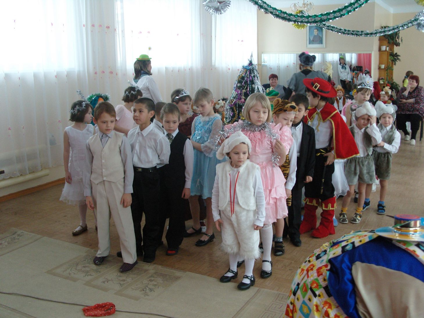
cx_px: 212
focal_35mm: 38
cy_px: 159
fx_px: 465
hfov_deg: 49.0
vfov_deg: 37.7
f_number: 2.8
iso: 200
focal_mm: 7.8
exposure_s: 1/40
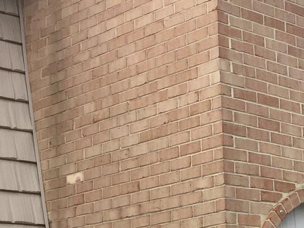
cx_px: 389
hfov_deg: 18.1
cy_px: 209
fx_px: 896
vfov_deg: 14.4
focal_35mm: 102
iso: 32
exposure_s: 1/542
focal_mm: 4.15
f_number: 2.2
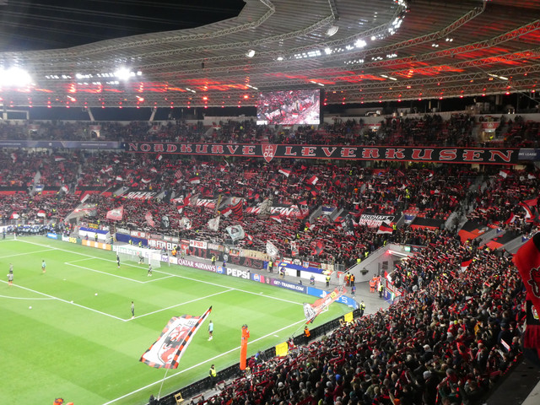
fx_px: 546
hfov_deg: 52.6
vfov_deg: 40.7
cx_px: 270
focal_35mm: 35
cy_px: 202
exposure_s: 1/80
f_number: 3.7
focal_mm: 6.3
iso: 640
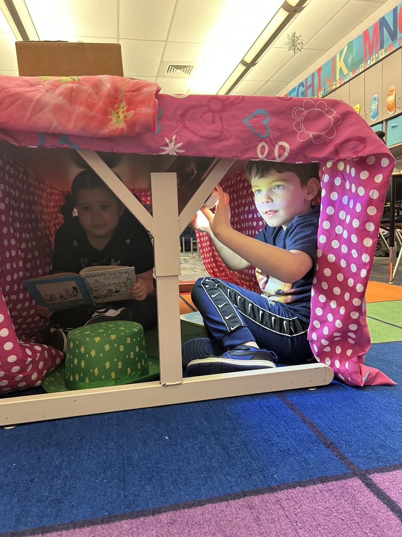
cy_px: 268
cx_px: 201
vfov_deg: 67.3
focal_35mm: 26
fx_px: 403
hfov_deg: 53.1
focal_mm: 5.7
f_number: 1.5
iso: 250
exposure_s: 1/60
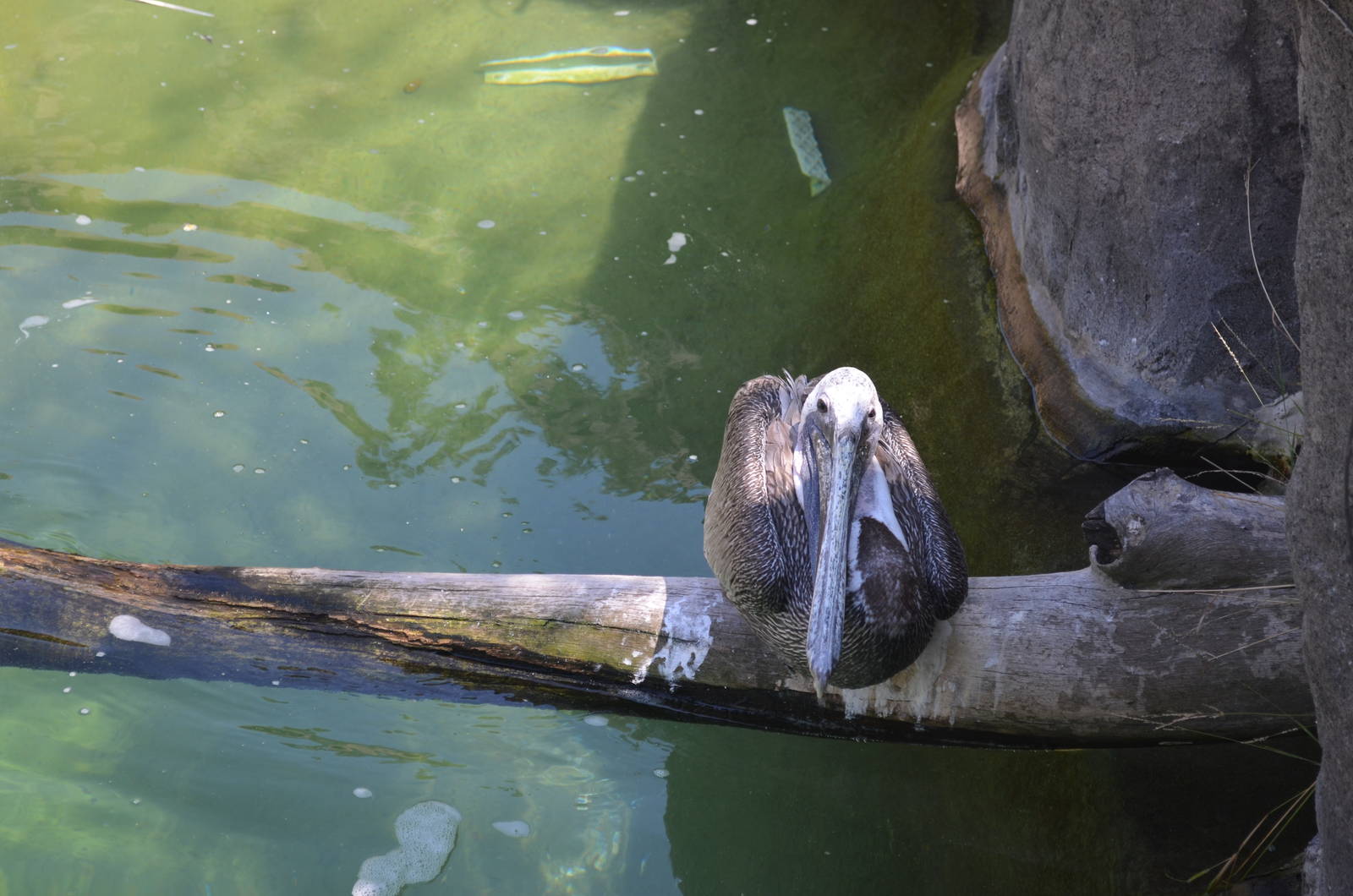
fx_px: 3094
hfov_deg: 24.7
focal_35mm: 82
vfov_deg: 16.5
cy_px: 448
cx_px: 676
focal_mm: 55
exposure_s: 1/160
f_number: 6.3
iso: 200
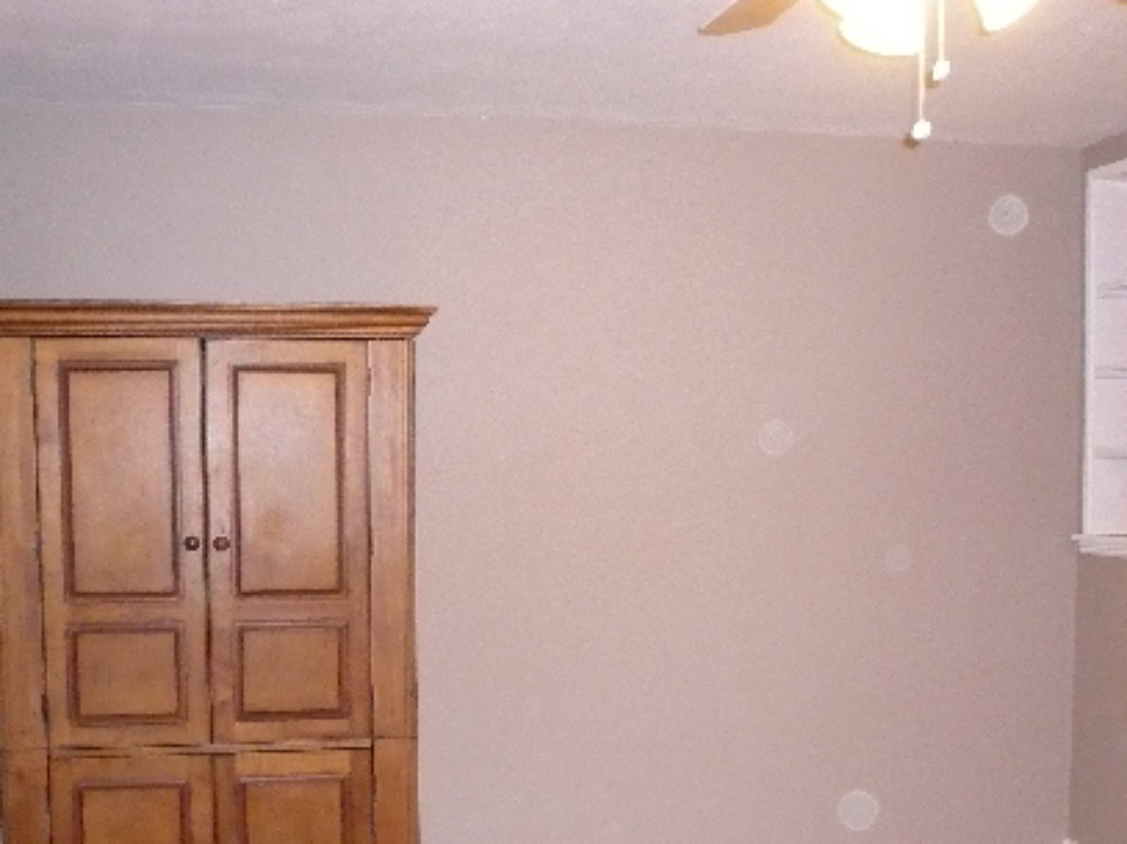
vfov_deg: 32.3
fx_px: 1432
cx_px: 548
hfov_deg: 43.0
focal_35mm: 44
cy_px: 631
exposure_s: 1/30
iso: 400
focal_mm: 4.6
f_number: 2.8
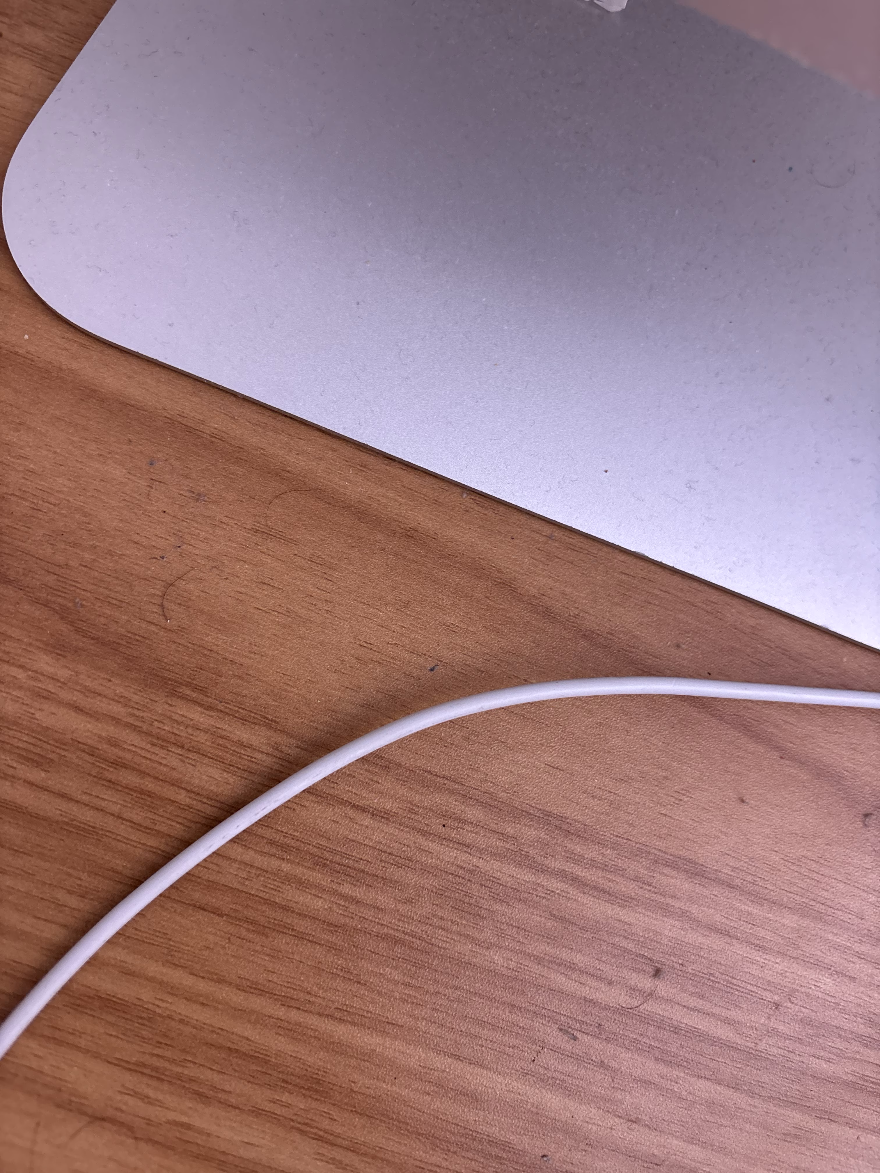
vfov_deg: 67.3
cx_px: 440
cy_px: 586
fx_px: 881
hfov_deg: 53.1
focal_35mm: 26
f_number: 1.6
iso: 500
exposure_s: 1/40
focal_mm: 5.96
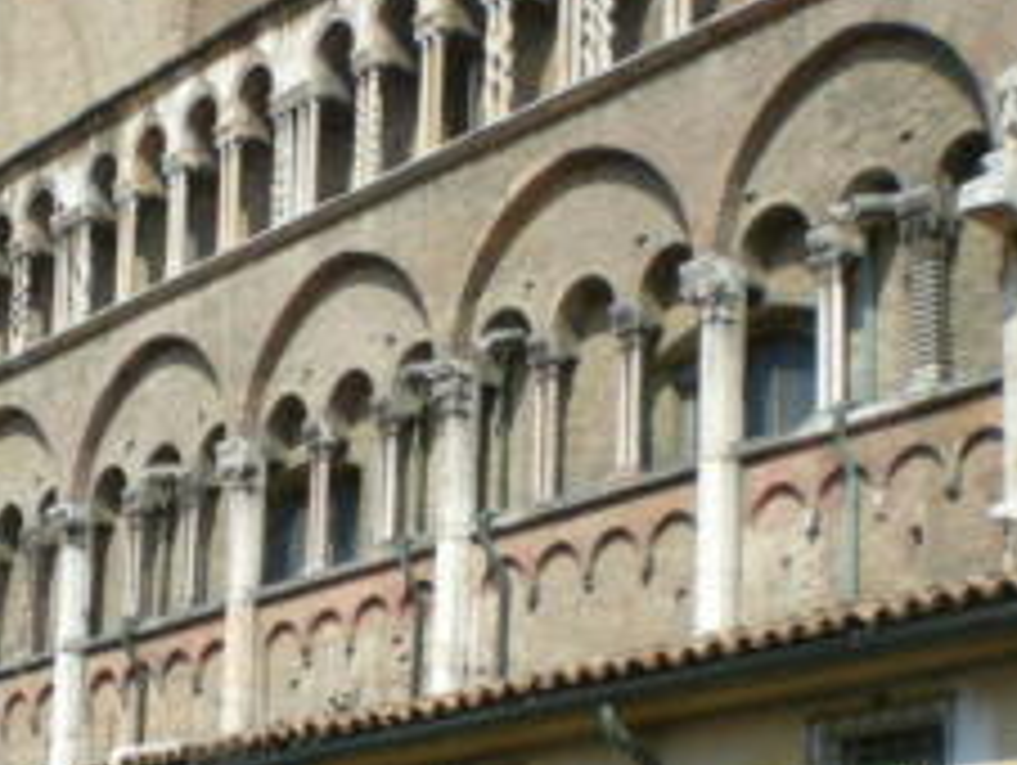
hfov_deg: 22.9
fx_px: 2470
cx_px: 184
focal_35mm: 84
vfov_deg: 17.3
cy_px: 740
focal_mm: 6.3
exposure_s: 1/420
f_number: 4.6
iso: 50
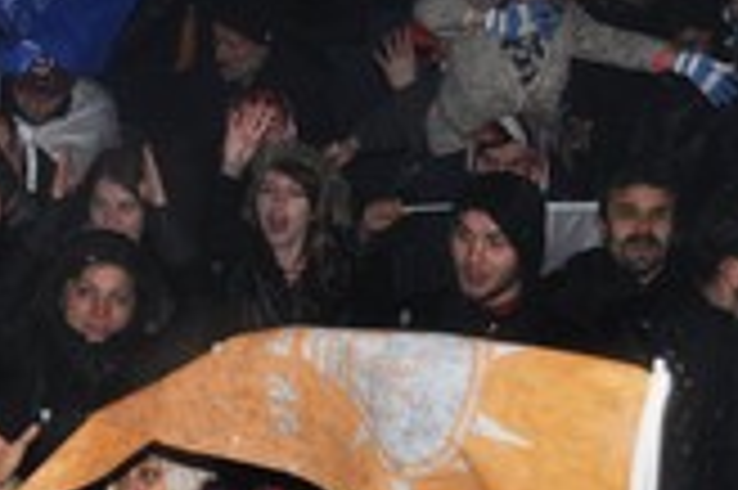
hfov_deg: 16.9
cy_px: 380
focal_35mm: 120
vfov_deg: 11.4
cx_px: 112
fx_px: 2458
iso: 200
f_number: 4.2
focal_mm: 28
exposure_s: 1/60
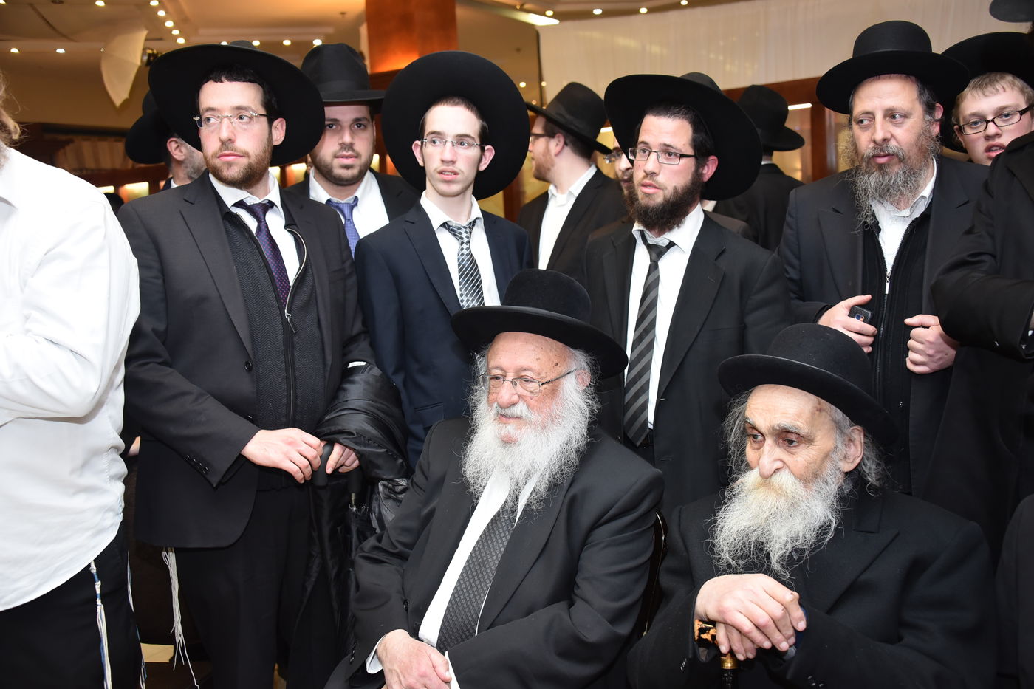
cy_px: 344
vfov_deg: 36.9
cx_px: 517
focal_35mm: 36
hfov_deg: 53.1
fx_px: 1034
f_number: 5
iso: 2000
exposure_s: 1/125
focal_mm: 36
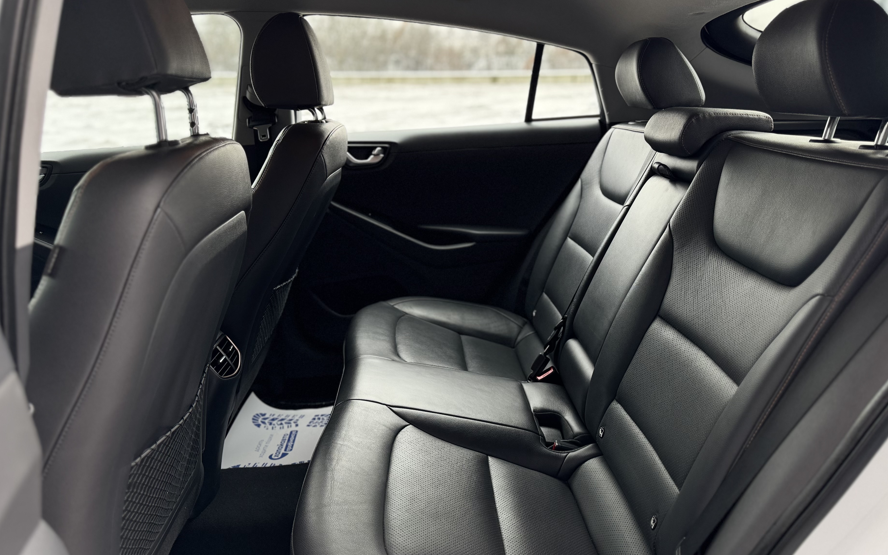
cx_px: 464
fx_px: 678
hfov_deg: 66.4
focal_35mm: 28
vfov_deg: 44.5
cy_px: 280
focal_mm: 6.76
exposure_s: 1/154
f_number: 1.78
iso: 80
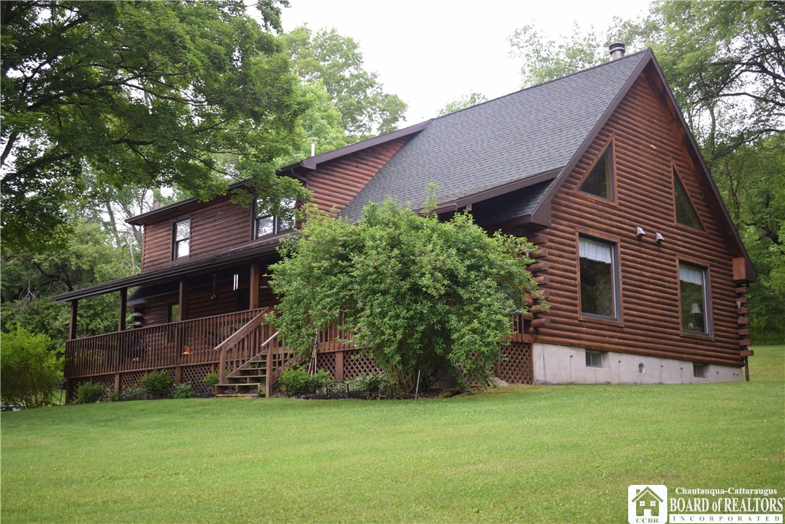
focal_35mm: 44
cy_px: 262
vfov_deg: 30.8
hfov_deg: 45.0
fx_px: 948
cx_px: 392
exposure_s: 1/80
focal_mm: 29
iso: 400
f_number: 4.2
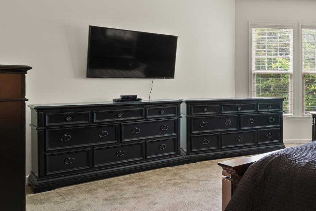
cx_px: 334
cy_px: 89
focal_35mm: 34
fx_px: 298
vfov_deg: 38.8
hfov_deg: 44.8
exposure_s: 2
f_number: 8
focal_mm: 10
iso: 100
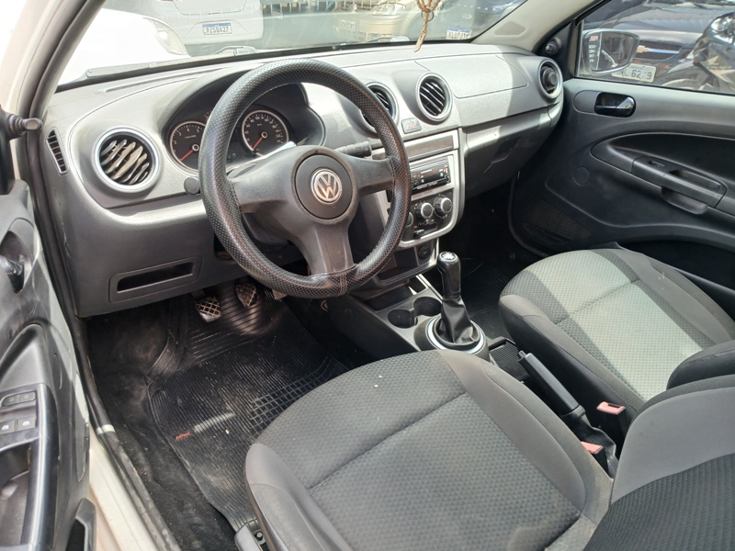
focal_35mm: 26
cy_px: 276
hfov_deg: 67.3
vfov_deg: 53.1
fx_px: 552
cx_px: 368
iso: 64
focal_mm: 3.98
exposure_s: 1/60
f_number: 1.8
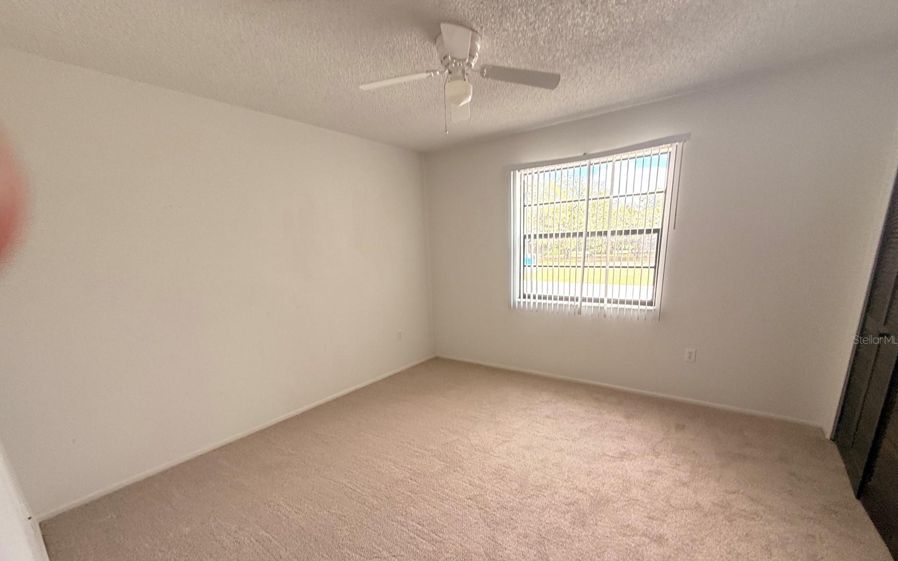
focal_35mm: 15
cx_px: 453
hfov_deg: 101.5
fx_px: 367
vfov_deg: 73.9
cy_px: 339
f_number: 2.2
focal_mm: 2.22
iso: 80
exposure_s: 1/99
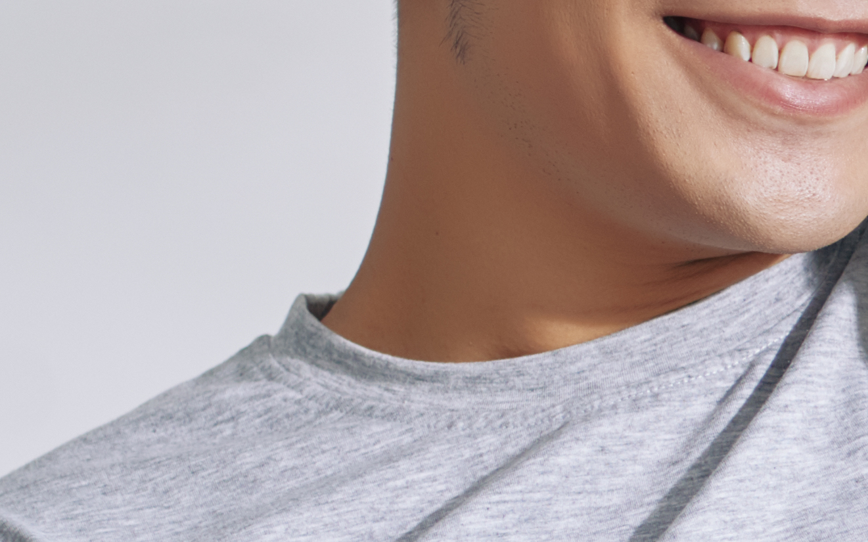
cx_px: 1975
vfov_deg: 2.7
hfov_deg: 4.3
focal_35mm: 483
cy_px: 635
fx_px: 11423
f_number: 4
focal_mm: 85
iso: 200
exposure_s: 1/180
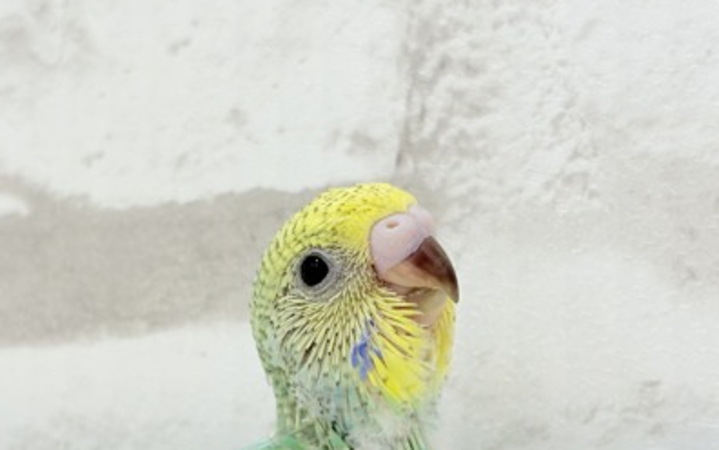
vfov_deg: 14.5
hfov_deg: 23.2
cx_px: 272
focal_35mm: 89
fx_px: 1745
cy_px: 416
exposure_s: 1/100
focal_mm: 5.96
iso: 64
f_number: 1.6
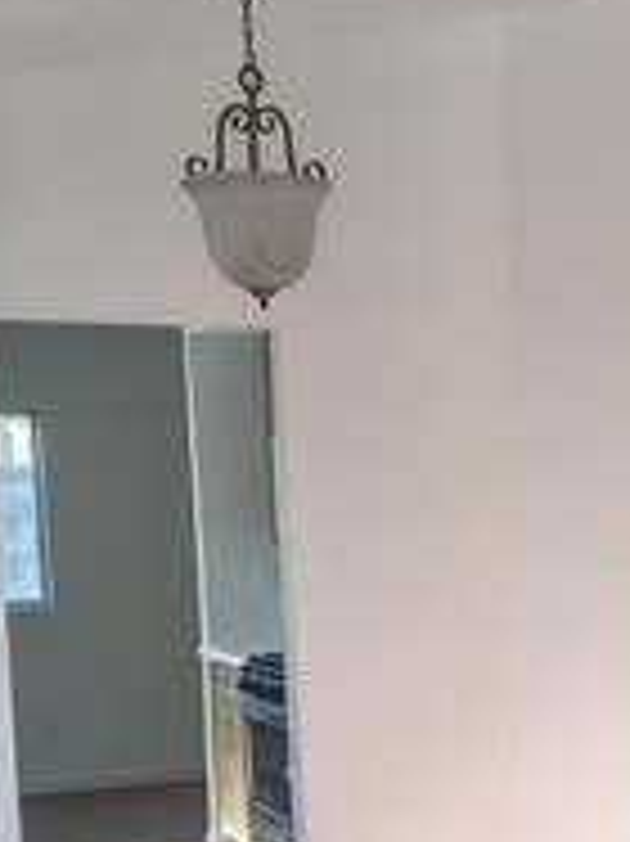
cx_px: 886
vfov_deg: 23.6
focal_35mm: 82
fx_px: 1992
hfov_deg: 16.7
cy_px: 653
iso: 100
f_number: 1.8
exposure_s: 1/117
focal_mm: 5.56
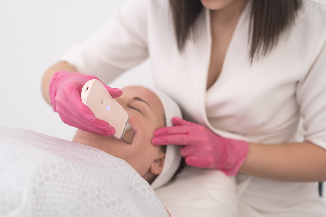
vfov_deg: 16.3
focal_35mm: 84
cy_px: 108
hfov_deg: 24.2
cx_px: 163
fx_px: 761
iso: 320
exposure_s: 1/125
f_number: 1.4
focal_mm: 56
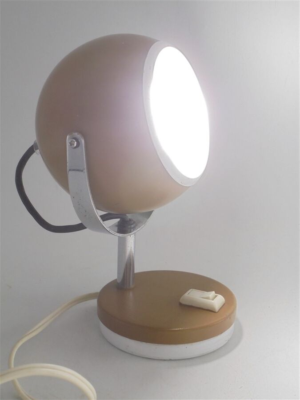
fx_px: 497
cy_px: 200
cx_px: 150
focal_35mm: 43
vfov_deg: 43.9
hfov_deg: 33.6
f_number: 4.5
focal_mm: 7.8
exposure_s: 1/30
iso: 160
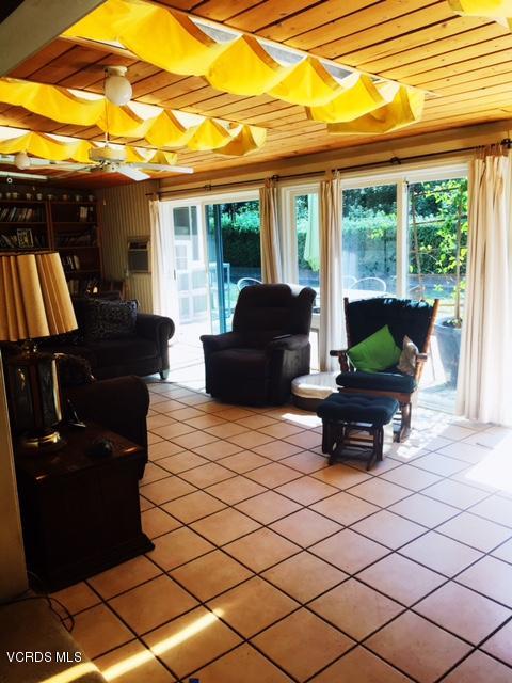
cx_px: 256
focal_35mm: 29
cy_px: 342
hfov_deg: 48.2
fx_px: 572
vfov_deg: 61.7
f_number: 2.2
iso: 32
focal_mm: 4.15
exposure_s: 1/120
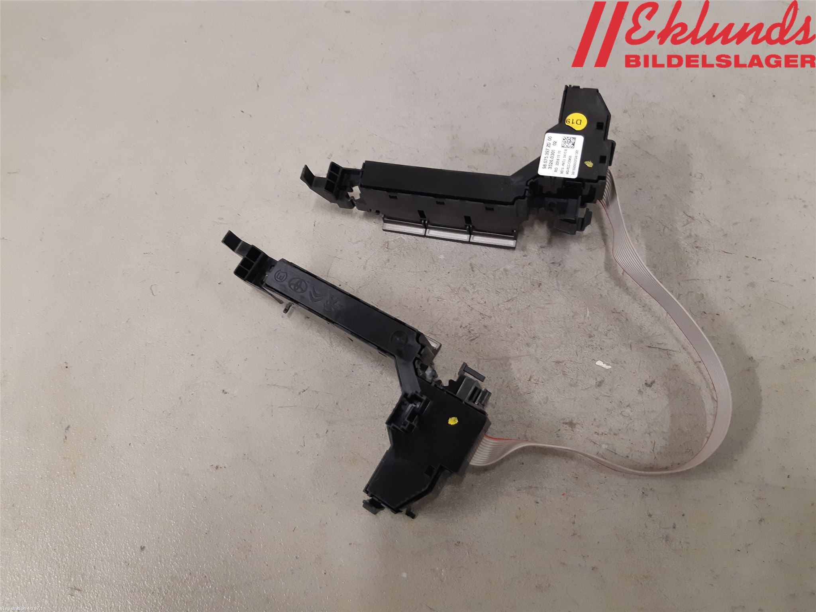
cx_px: 408
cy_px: 306
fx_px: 613
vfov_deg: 53.1
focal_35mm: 26
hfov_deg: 67.3
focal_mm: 3.93
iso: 200
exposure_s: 1/50
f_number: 1.7
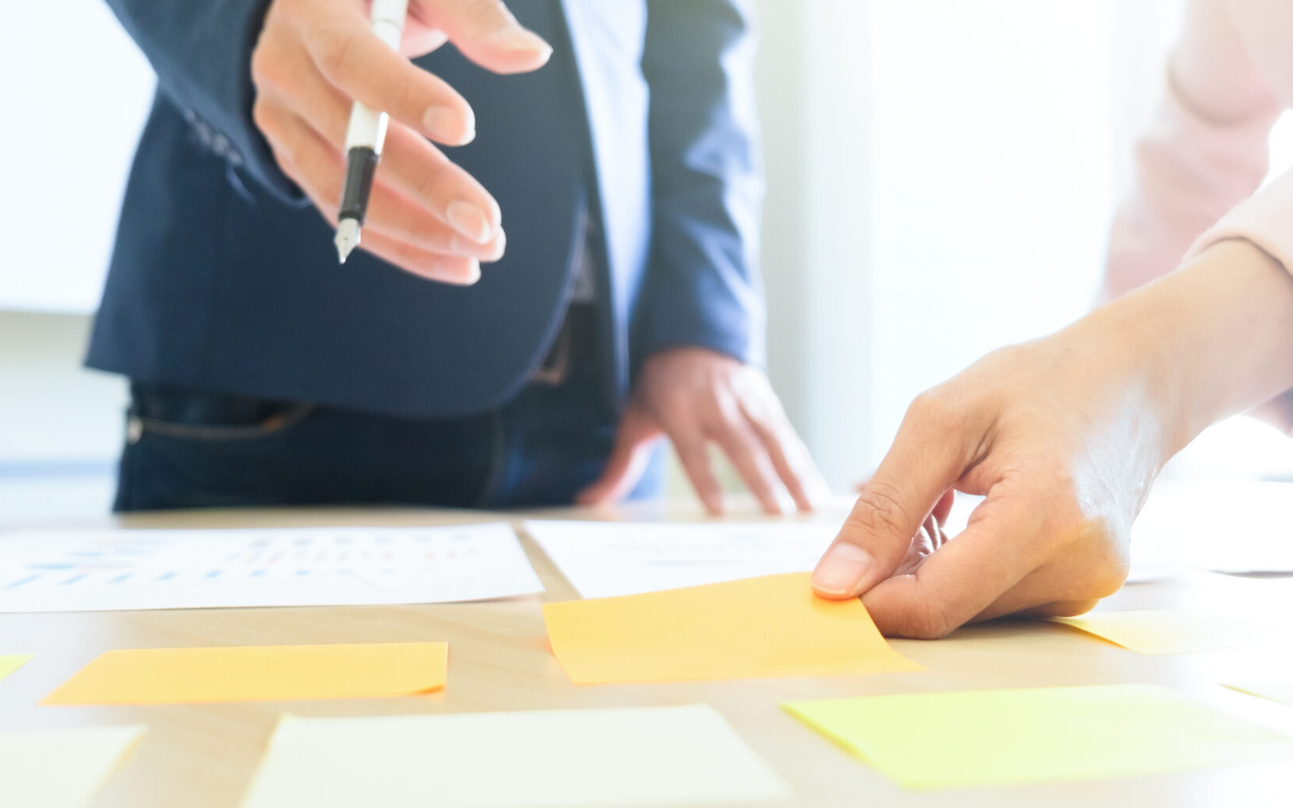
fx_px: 1621
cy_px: 265
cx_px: 839
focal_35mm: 46
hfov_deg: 43.0
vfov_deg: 27.8
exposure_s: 1/60
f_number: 2.8
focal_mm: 19.6
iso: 200
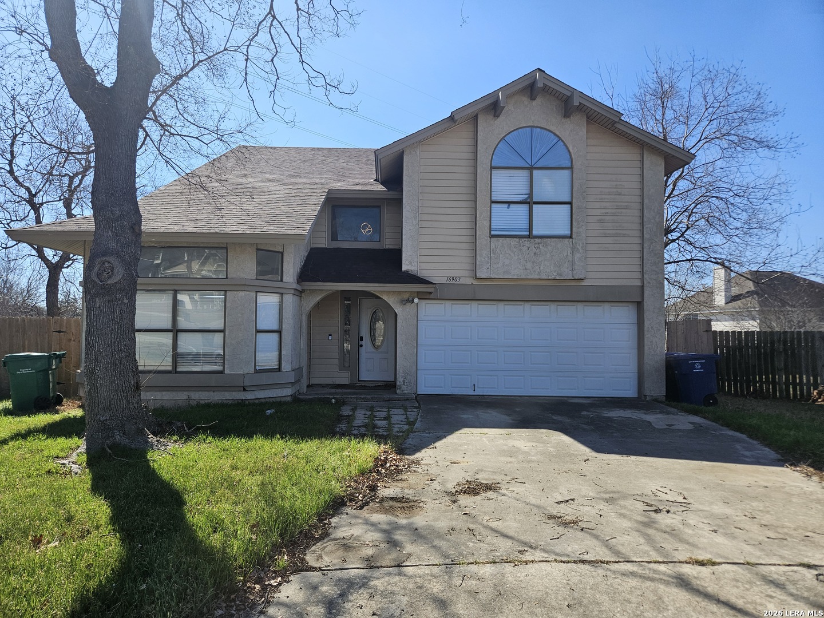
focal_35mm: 23
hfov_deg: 73.9
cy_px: 309
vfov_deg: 58.9
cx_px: 412
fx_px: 547
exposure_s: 1/2000
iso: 32
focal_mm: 5.4
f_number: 1.8
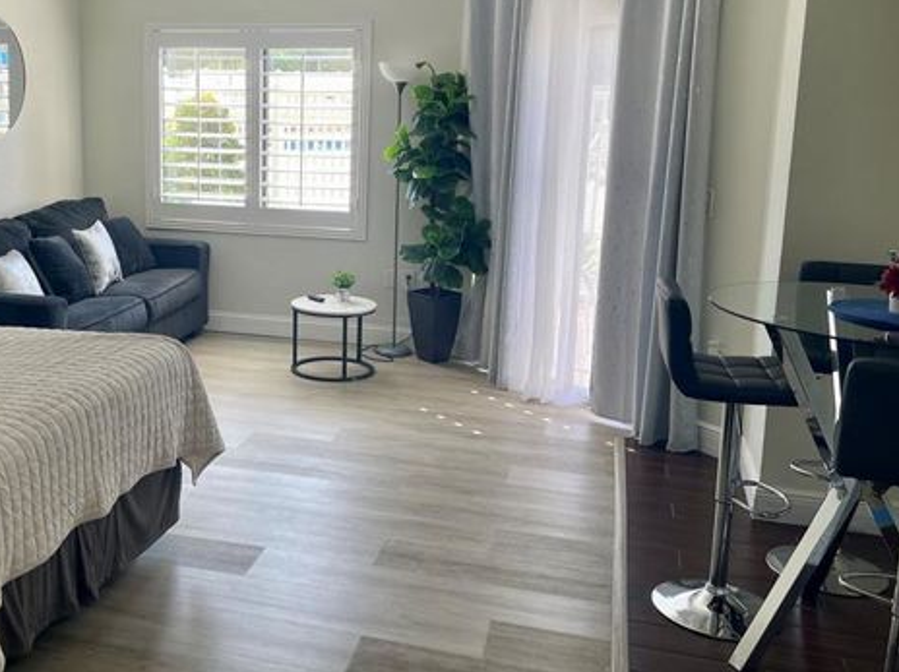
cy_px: 256
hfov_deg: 48.0
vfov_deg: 37.4
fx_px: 986
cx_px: 286
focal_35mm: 38
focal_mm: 5.1
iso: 32
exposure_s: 1/133
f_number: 1.6
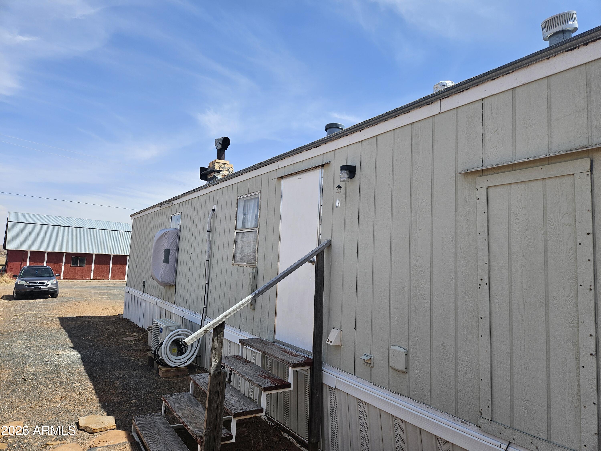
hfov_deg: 73.9
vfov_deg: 58.9
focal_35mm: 23
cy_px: 226
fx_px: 399
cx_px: 300
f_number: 1.8
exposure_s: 1/2246
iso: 25
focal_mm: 5.4
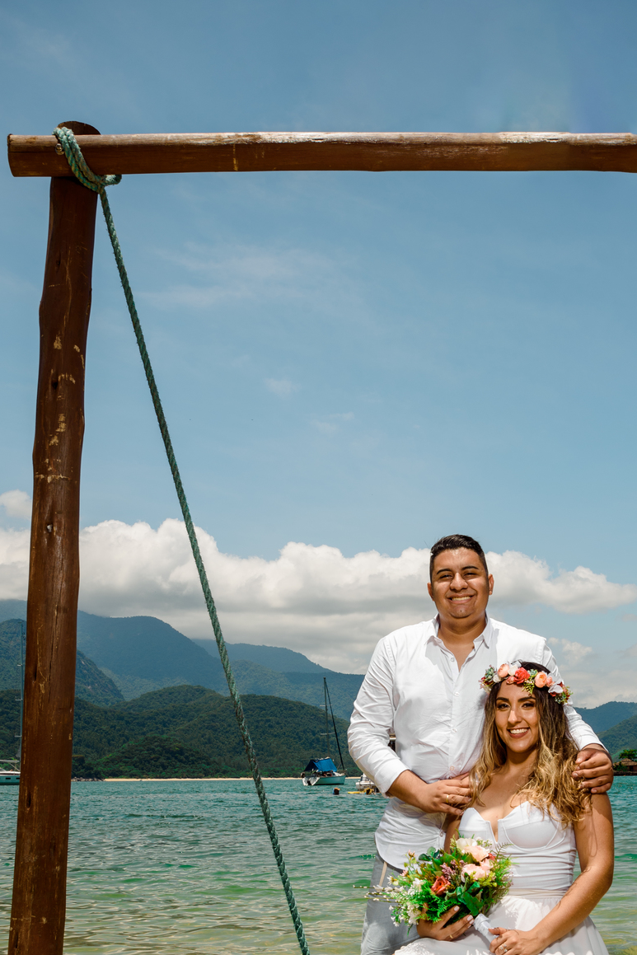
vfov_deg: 43.0
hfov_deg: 29.6
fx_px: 1194
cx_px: 433
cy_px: 632
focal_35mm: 45
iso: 100
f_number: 9
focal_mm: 29
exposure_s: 1/250
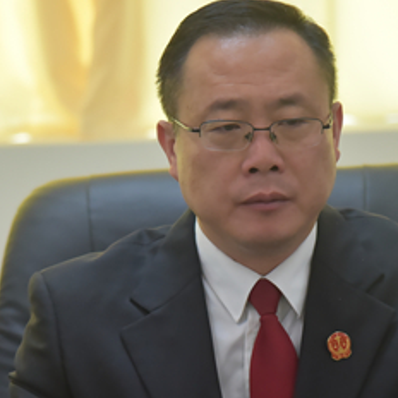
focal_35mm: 264
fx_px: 3434
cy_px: 286
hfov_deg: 6.6
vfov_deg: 6.6
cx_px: 225
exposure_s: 1/125
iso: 2000
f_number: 4
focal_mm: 120
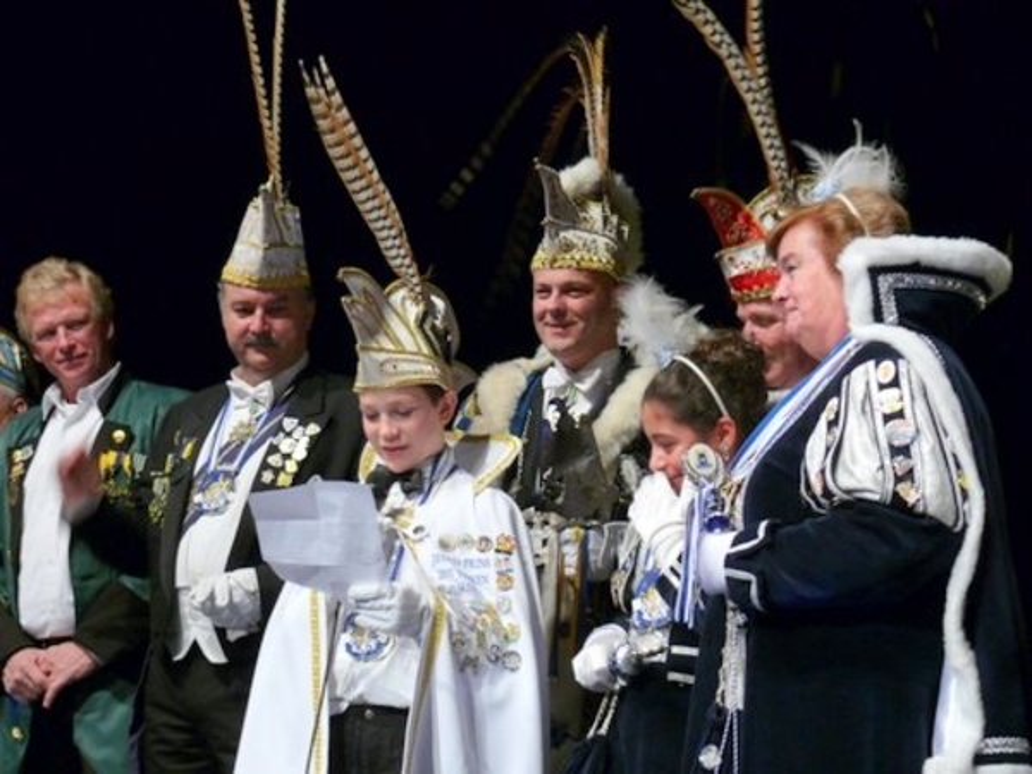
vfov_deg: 14.2
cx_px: 516
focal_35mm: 104
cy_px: 387
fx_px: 3101
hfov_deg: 18.9
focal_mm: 21.9
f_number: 3.2
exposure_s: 1/30
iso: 250
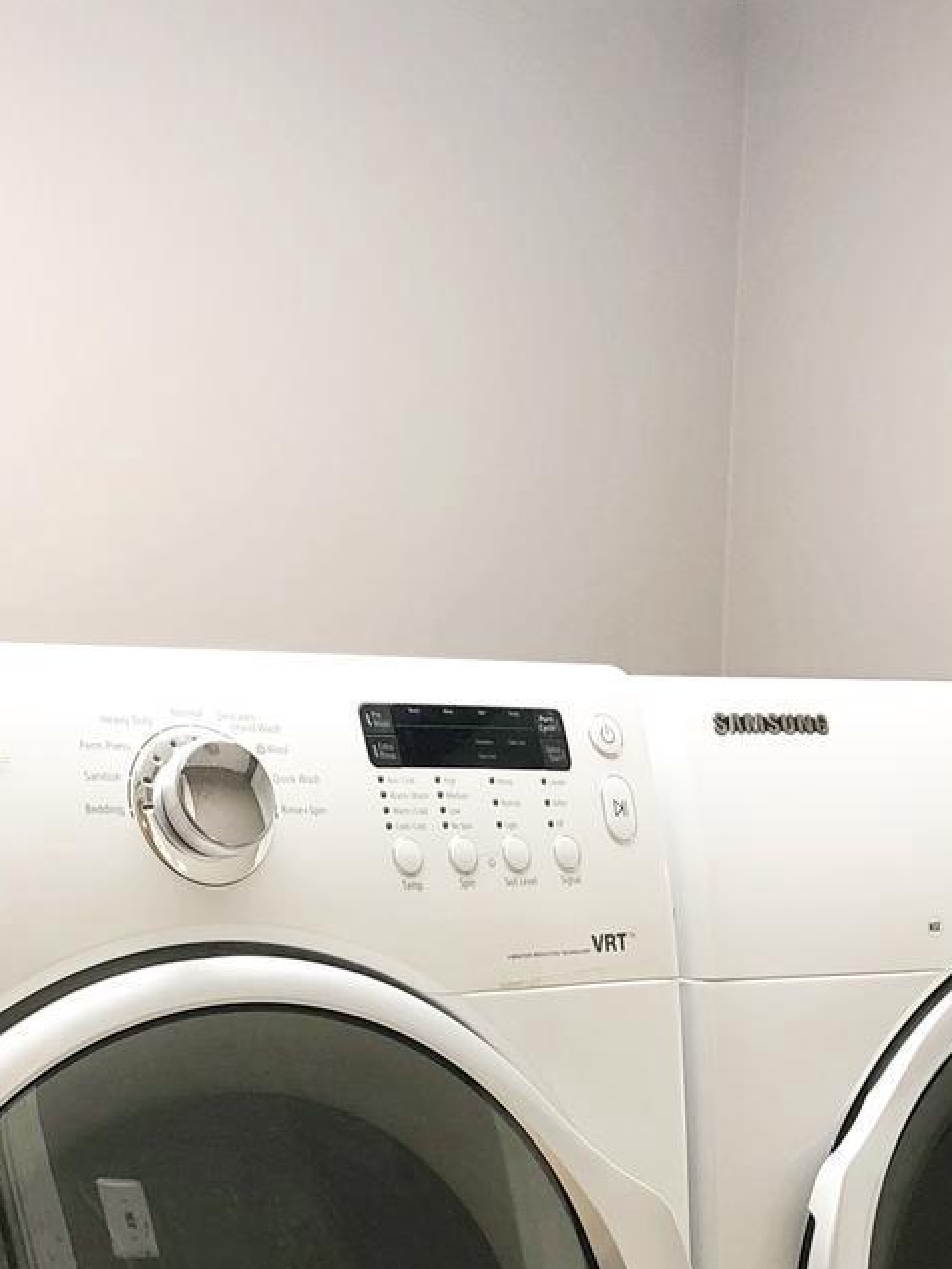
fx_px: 2493
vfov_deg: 26.6
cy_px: 1341
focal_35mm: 68
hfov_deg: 21.6
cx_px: 366
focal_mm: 4
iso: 40
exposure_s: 1/30
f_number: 1.8
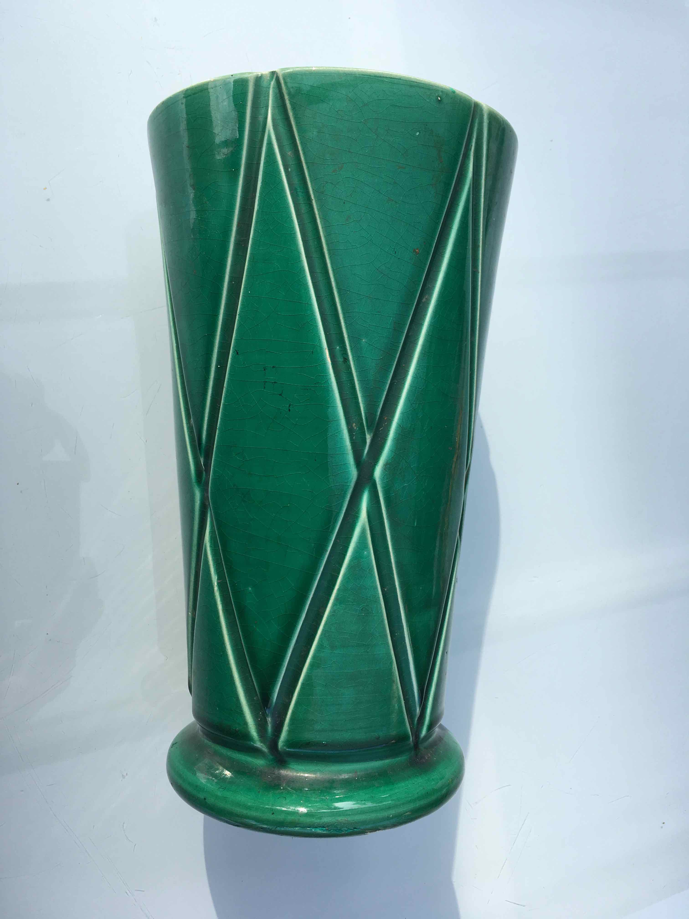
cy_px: 460
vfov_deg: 61.7
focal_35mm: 29
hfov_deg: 48.2
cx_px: 344
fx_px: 770
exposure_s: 1/361
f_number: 2.2
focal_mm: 4.15
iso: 25
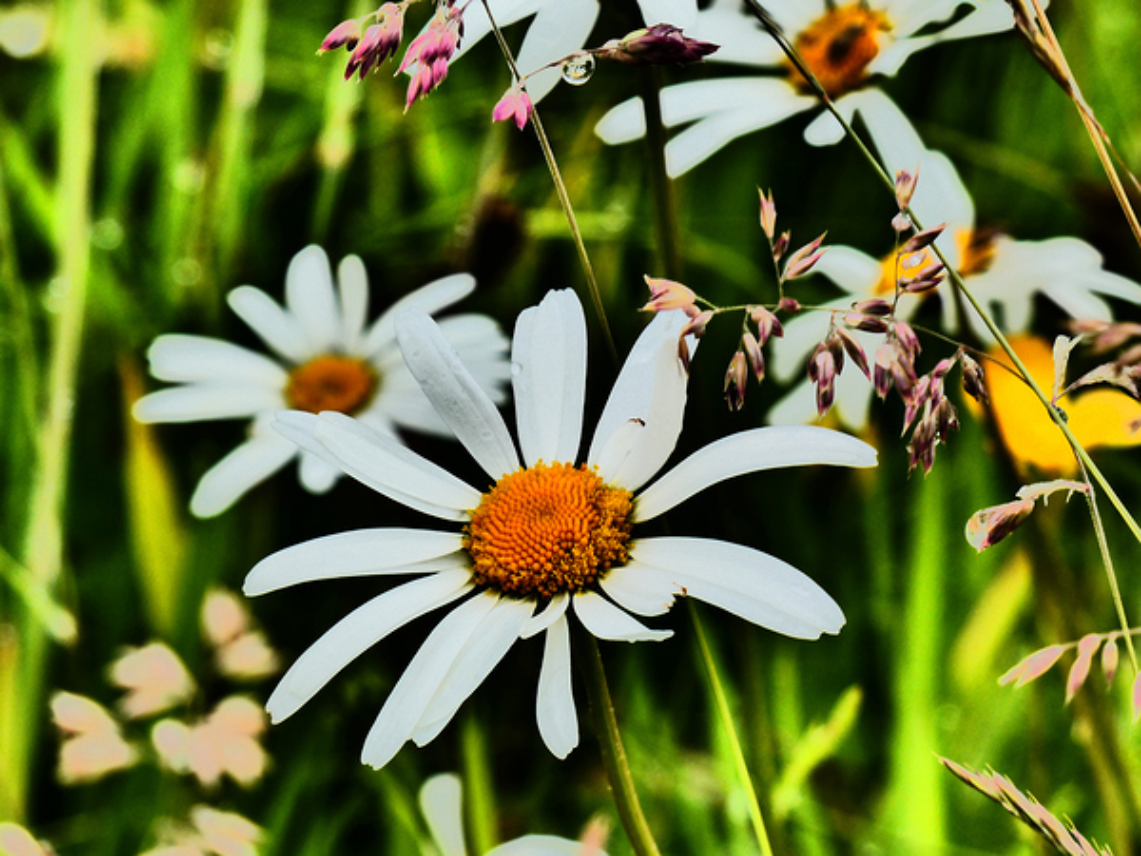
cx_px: 570
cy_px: 428
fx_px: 12262
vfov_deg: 4.0
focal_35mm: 372
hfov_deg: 5.3
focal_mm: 66.7
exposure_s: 1/200
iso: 80
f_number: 5.6
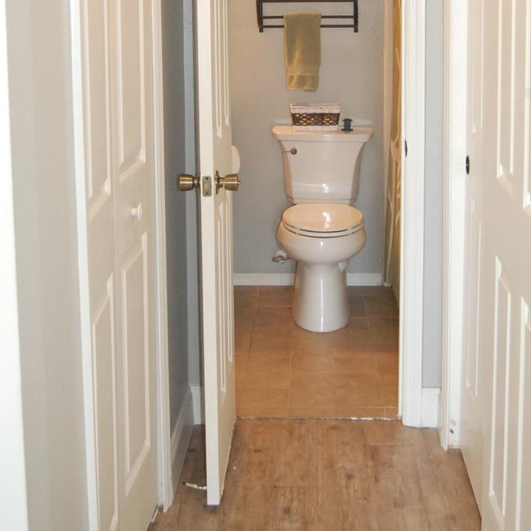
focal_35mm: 62
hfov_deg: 27.7
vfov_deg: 27.1
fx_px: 1076
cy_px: 93
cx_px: 267
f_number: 5.6
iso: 1600
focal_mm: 28
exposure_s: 1/80
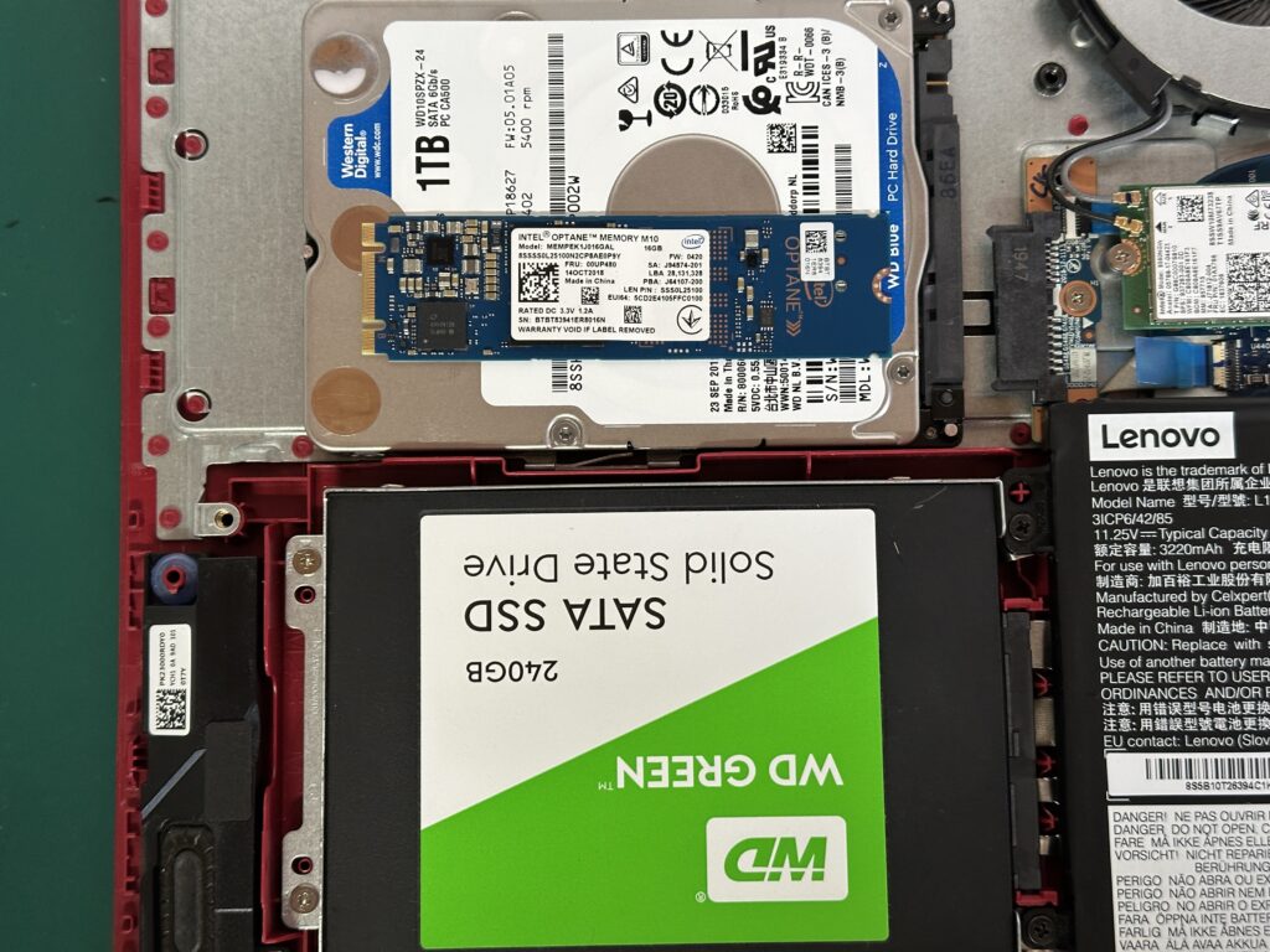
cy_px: 476
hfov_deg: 39.7
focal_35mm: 48
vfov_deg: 30.3
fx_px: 1761
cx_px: 635
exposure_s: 1/33
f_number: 1.78
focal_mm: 6.86
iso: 200
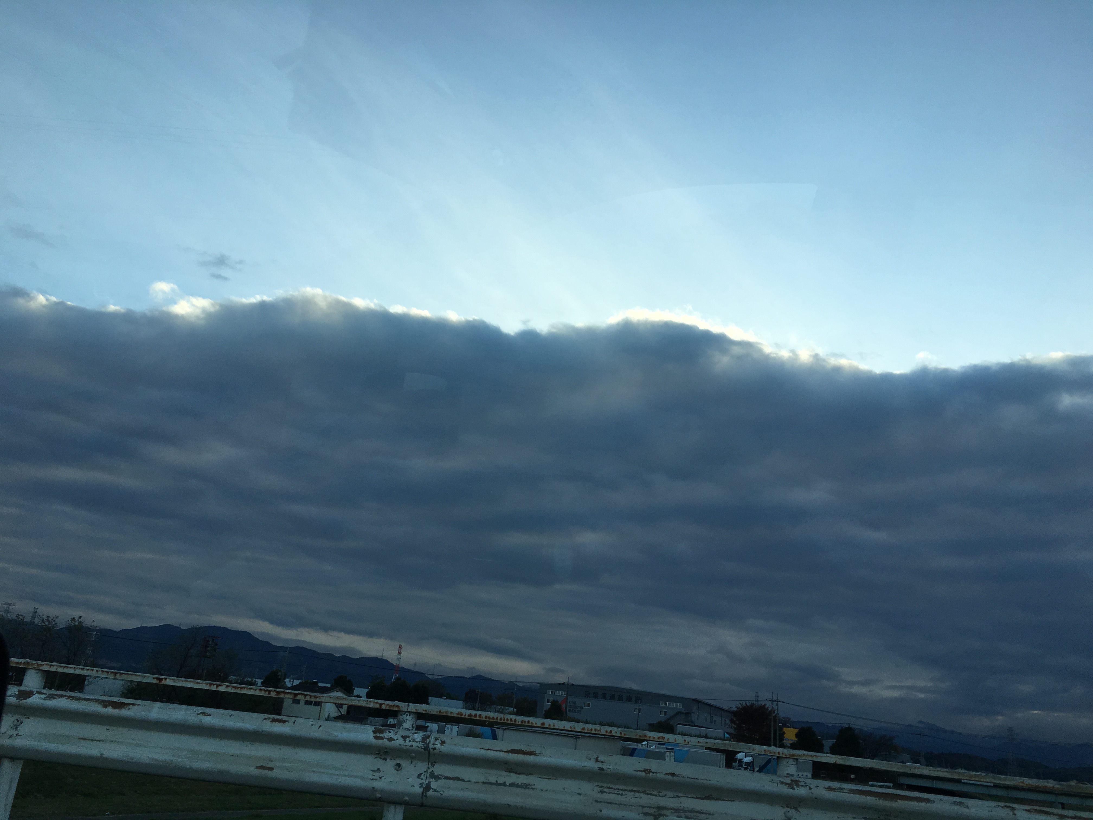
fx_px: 916
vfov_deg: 48.2
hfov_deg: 61.7
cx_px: 546
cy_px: 410
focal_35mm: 29
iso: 25
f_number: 2.2
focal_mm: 4.15
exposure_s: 1/545
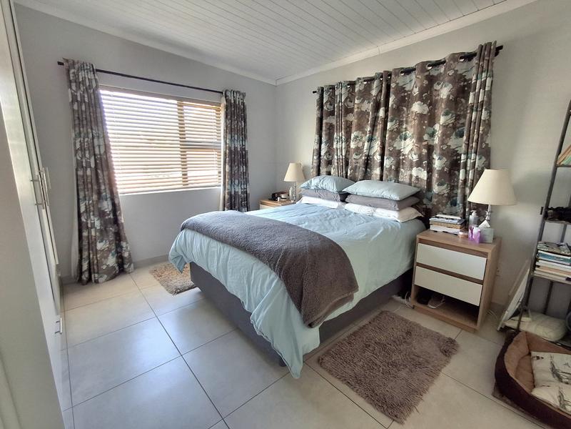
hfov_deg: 94.5
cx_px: 286
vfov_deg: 78.1
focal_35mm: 16
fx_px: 264
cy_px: 214
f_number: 2.2
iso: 50
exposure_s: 1/50
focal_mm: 1.64
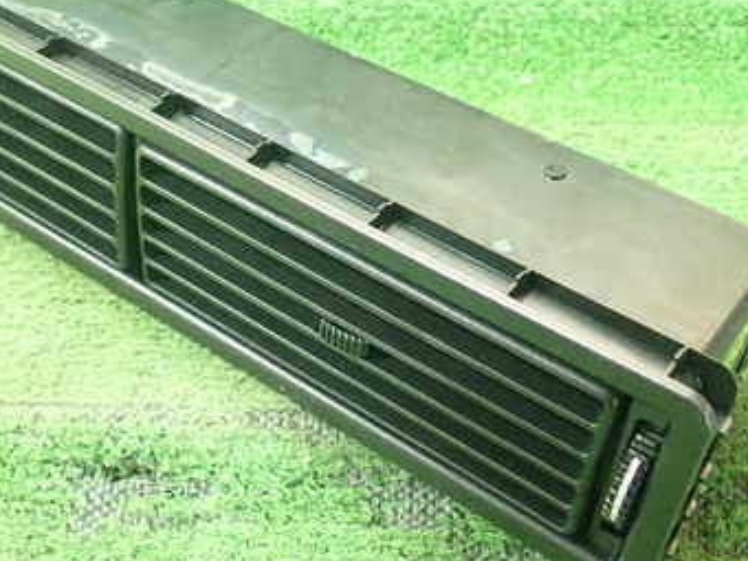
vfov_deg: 27.5
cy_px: 255
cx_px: 268
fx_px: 1145
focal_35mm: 53
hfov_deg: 35.9
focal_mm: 5.5
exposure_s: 1/80
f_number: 2.3
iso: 800
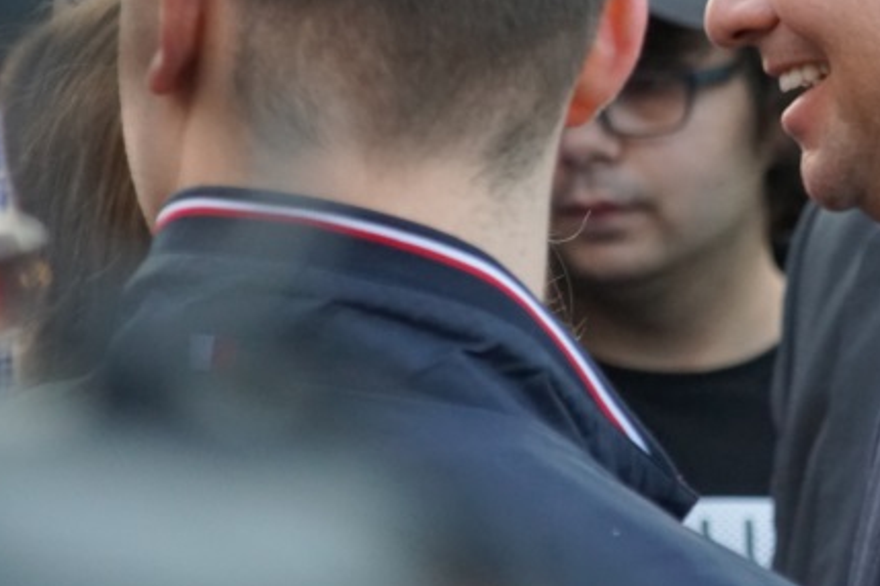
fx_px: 8974
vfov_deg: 3.7
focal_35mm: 367
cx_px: 868
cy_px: 216
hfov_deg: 5.6
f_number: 5.6
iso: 1600
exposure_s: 1/200
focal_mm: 105
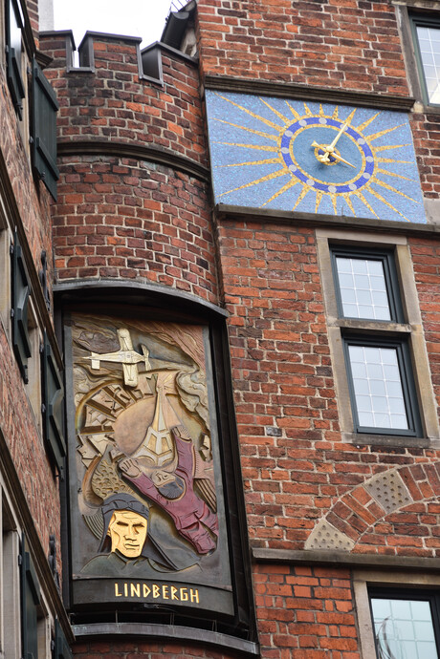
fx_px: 1815
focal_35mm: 99
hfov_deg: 13.8
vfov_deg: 20.6
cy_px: 330
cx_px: 220
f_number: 6.3
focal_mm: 66
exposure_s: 1/60
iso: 160
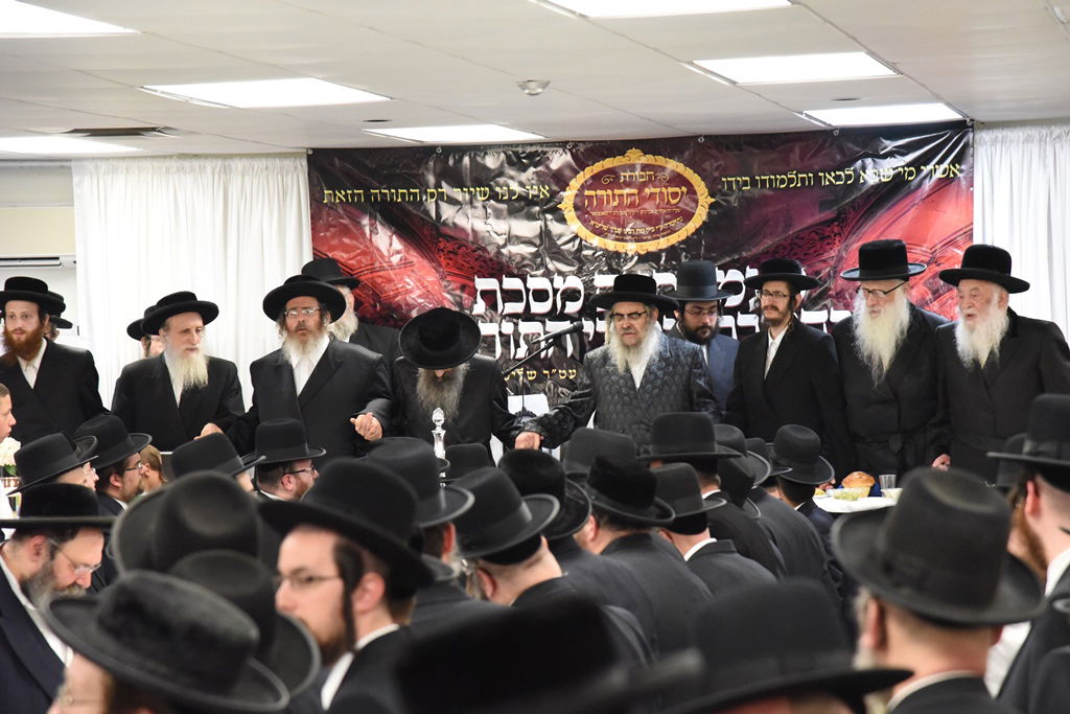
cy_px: 357
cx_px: 535
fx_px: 3567
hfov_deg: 17.1
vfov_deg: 11.4
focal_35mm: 120
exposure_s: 1/250
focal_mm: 120
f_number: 5.6
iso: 10000
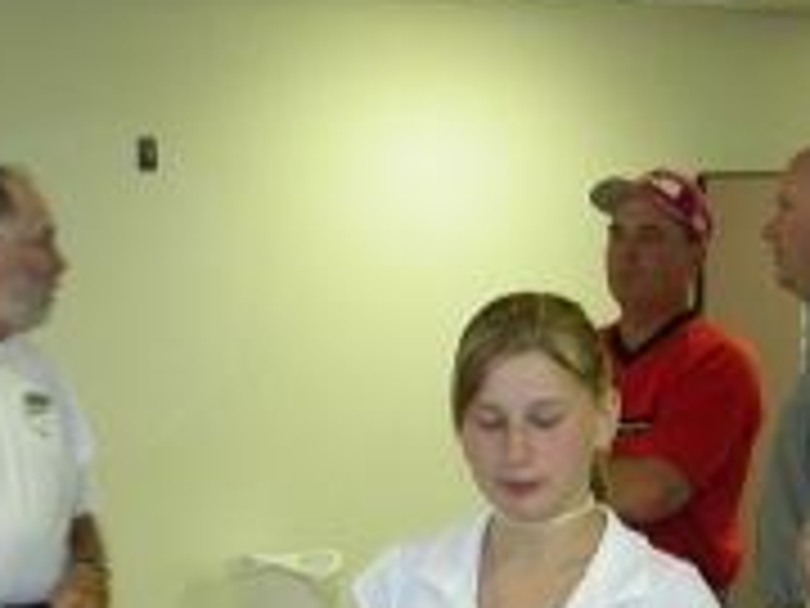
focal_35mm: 162
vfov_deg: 9.1
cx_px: 688
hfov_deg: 12.1
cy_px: 653
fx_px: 3791
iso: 200
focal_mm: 11.1
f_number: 3.8
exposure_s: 1/23.3
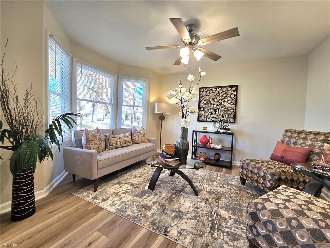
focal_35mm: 13
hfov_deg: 106.2
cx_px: 165
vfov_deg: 89.9
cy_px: 124
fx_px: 124
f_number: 2.2
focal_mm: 2.2
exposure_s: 1/60.2
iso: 100
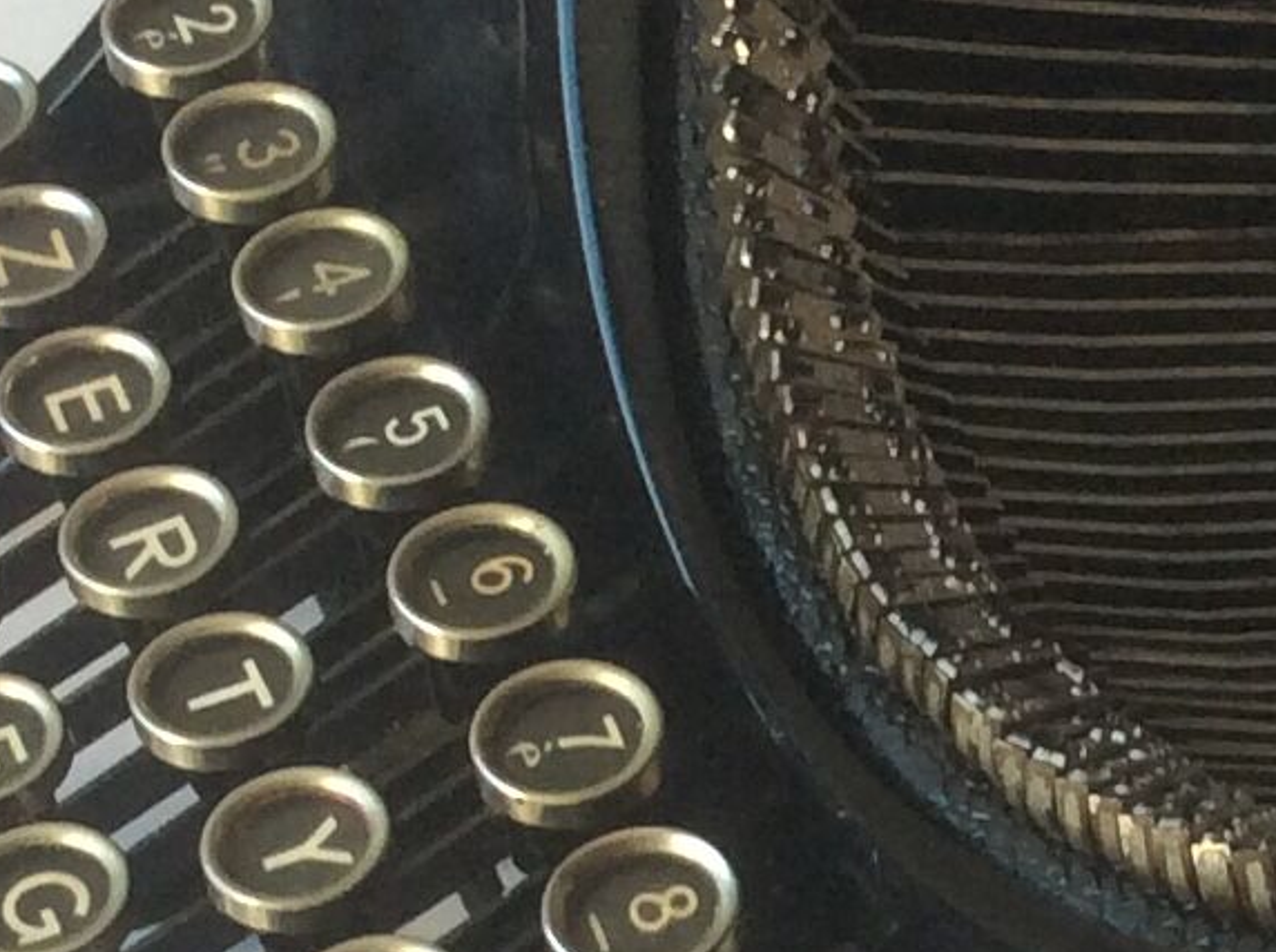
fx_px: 5336
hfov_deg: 13.4
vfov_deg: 10.1
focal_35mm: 145
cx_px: 1294
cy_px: 927
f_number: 2.4
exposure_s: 1/50
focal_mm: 3.3
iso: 40
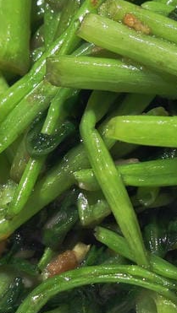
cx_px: 203
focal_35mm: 155
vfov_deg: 13.9
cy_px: 117
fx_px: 1292
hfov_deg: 7.8
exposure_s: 1/120
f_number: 2.8
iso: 250
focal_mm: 8.72
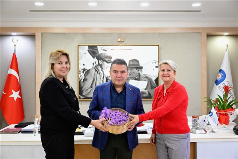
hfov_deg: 45.4
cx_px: 119
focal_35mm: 43
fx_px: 284
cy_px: 80
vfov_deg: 31.2
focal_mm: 43
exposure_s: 1/320
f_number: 3.5
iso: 8000
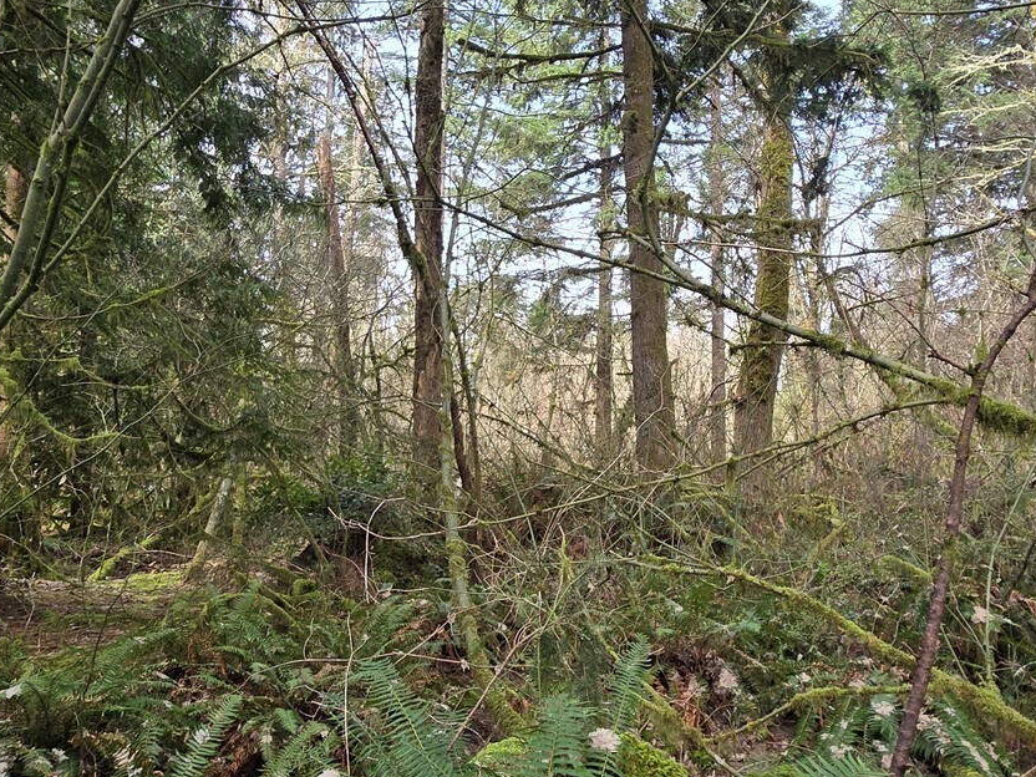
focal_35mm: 25
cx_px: 563
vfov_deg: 54.5
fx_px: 748
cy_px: 315
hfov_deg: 69.3
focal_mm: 2.2
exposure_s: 1/262
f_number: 2.2
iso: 50
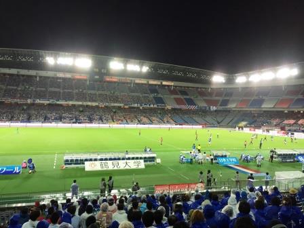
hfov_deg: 61.7
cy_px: 114
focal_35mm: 29
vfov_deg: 48.2
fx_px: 255
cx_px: 152
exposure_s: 1/30
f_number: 2.2
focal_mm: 4.15
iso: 32
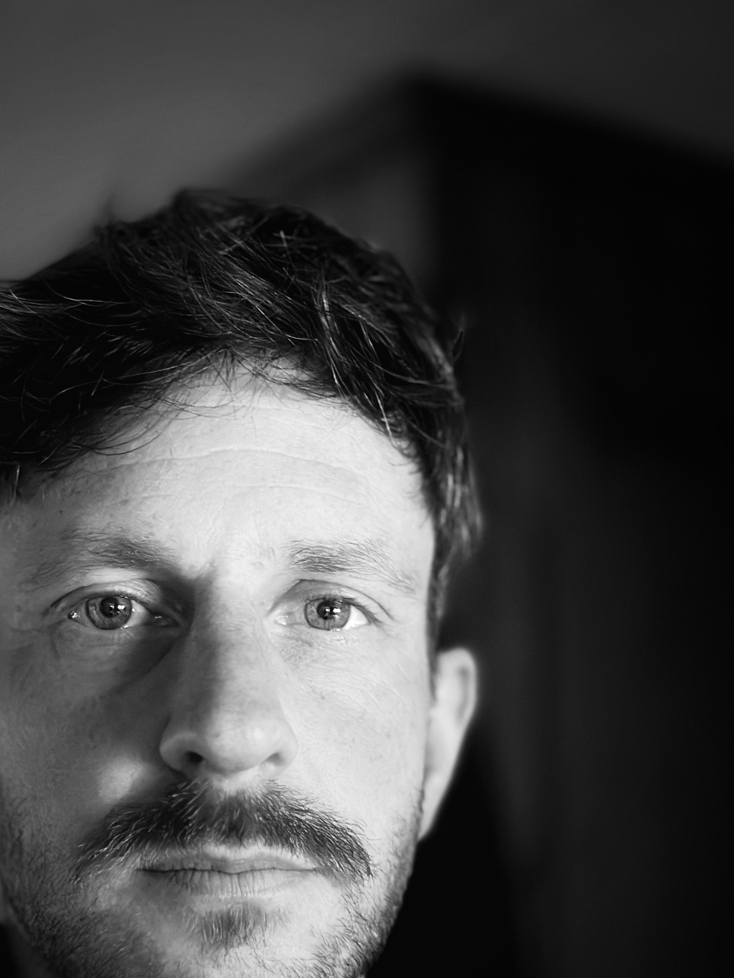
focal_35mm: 66
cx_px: 255
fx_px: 1866
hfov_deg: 22.2
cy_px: 669
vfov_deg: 29.1
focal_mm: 6.86
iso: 1000
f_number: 1.78
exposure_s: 1/30
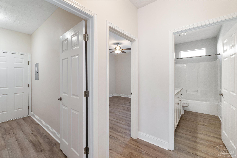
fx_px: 99
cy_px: 79
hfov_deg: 100.4
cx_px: 118
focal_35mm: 15
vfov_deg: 77.3
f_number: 9
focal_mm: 10
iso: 640
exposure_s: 1/6
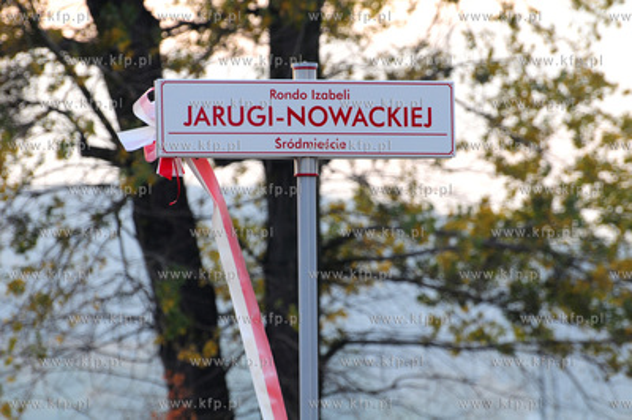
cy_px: 210
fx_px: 5788
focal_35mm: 330
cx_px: 316
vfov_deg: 4.2
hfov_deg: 6.2
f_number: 7.1
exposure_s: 1/80
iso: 250
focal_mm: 220
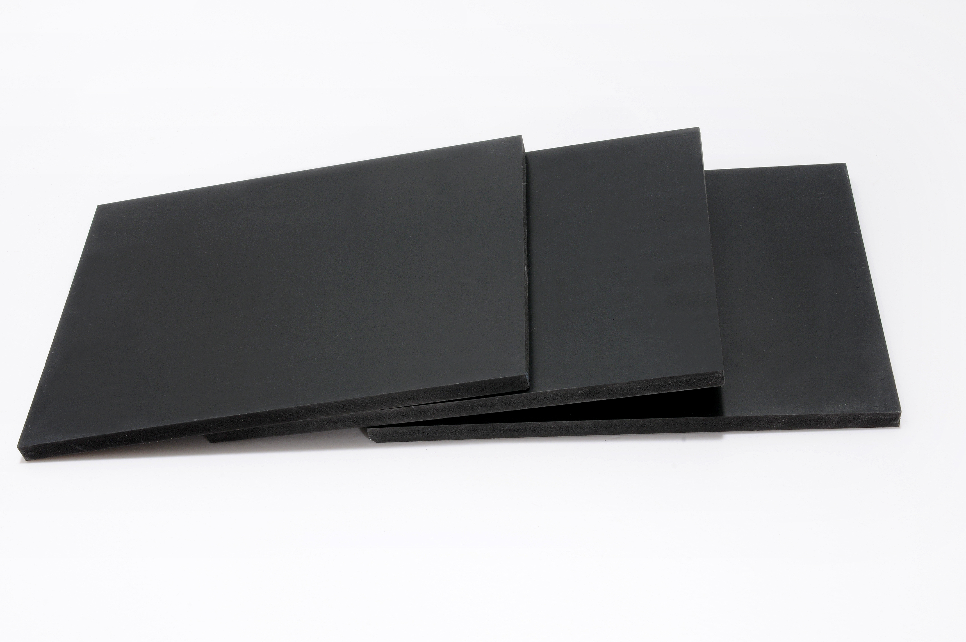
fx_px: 1407
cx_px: 483
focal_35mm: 52
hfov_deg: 37.9
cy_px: 321
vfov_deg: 25.7
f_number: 25
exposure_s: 1/125
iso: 160
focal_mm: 35
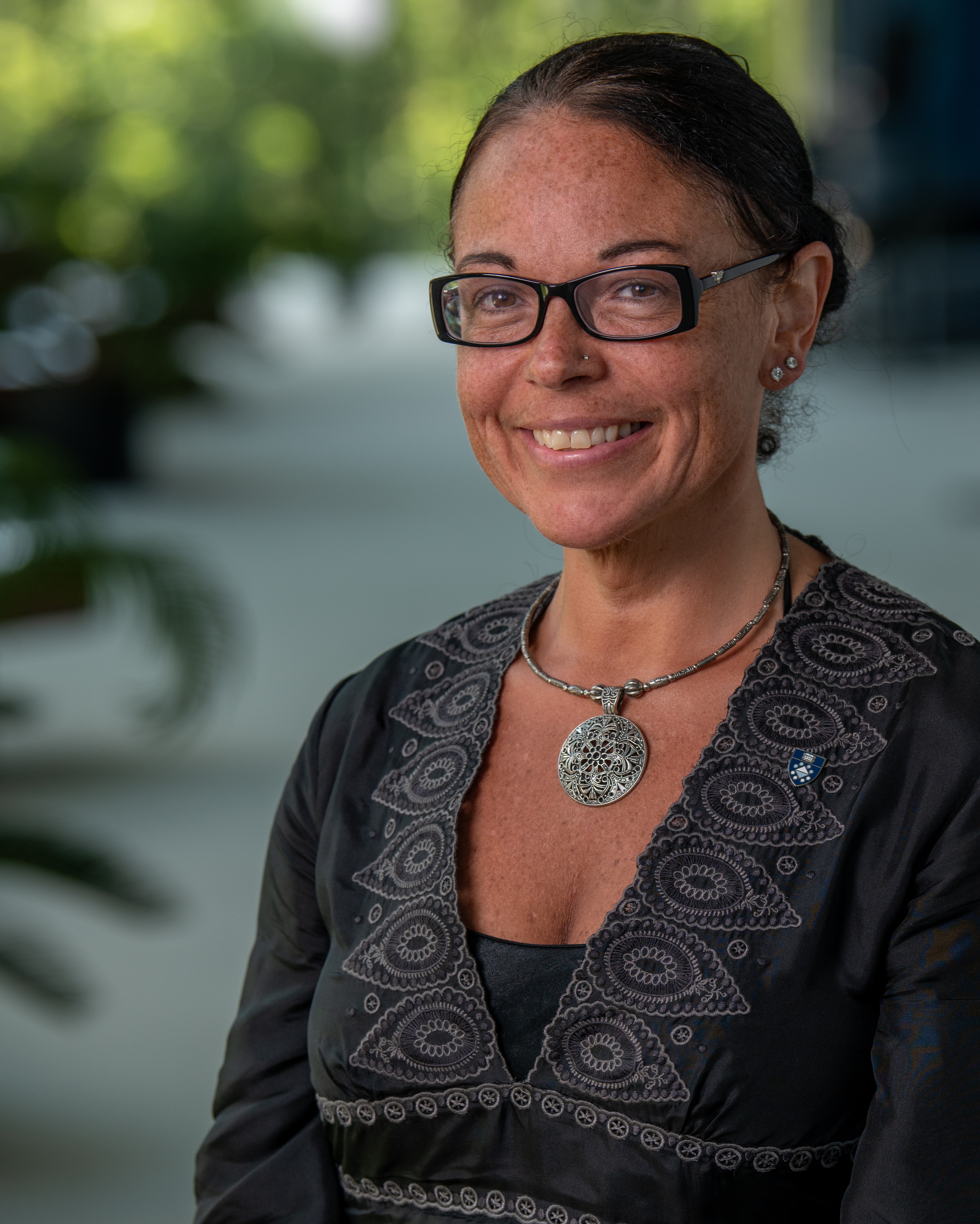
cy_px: 770
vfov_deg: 9.3
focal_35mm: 208
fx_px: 7541
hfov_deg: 7.4
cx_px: 593
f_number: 4
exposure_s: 1/125
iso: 200
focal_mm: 125
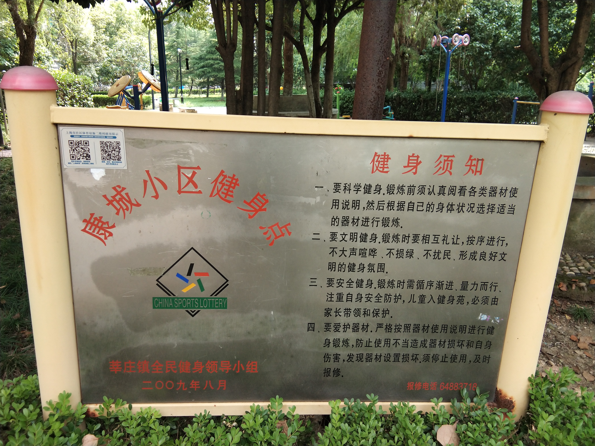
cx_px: 298
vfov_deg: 45.4
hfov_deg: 58.4
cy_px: 223
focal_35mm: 31
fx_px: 533
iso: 64
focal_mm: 3.69
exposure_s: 1/100
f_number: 2.2
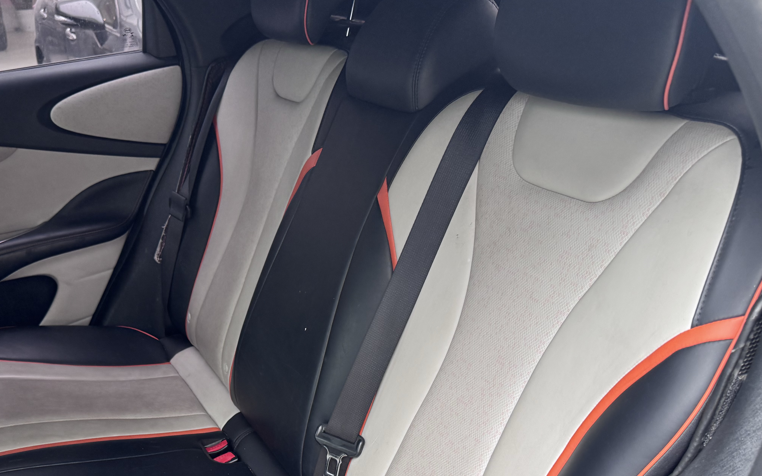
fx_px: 748
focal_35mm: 36
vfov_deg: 34.6
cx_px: 301
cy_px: 358
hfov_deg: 53.6
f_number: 1.78
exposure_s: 1/121
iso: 200
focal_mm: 6.76
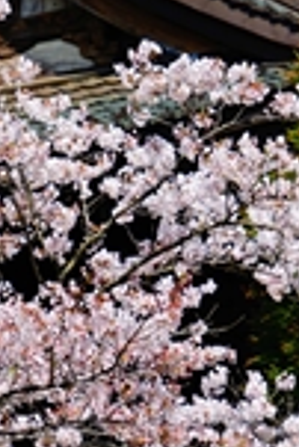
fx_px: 3878
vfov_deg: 6.6
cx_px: 169
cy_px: 342
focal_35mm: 312
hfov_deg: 4.4
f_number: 6.7
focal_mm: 118
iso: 50
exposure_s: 1/200
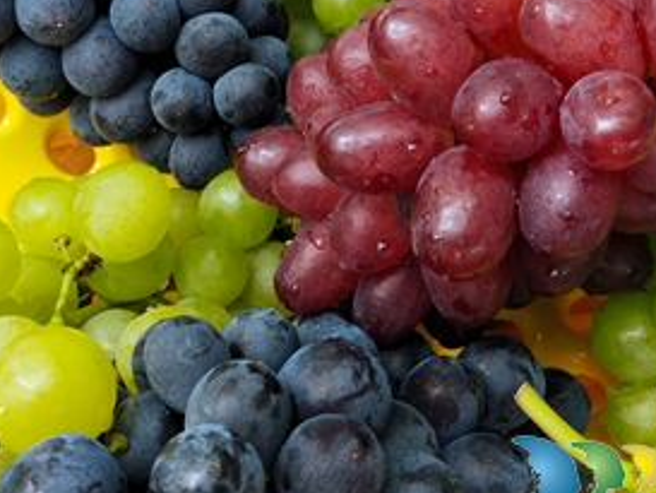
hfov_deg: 34.9
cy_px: 143
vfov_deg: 26.3
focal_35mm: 55
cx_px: 324
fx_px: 1043
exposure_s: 1/100
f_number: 1.8
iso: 85
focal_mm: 3.95
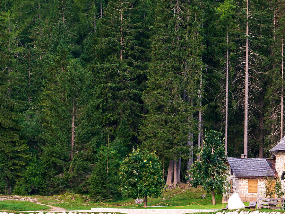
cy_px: 235
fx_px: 1605
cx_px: 268
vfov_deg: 7.6
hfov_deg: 10.1
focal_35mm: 195
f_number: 10
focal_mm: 75
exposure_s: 3.2
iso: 50
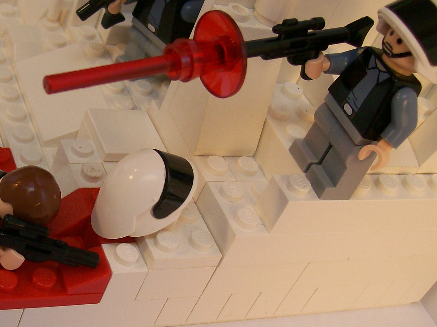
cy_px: 205
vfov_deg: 23.2
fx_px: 795
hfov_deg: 29.9
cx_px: 78
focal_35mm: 63
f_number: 2.7
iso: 80
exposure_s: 1/155
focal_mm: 6
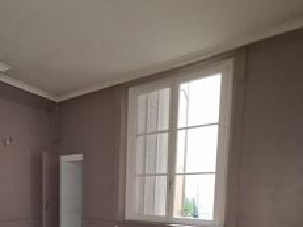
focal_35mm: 27
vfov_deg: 45.7
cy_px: 210
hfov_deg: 59.8
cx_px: 58
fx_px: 236
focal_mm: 2.2
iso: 640
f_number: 2.2
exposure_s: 1/11
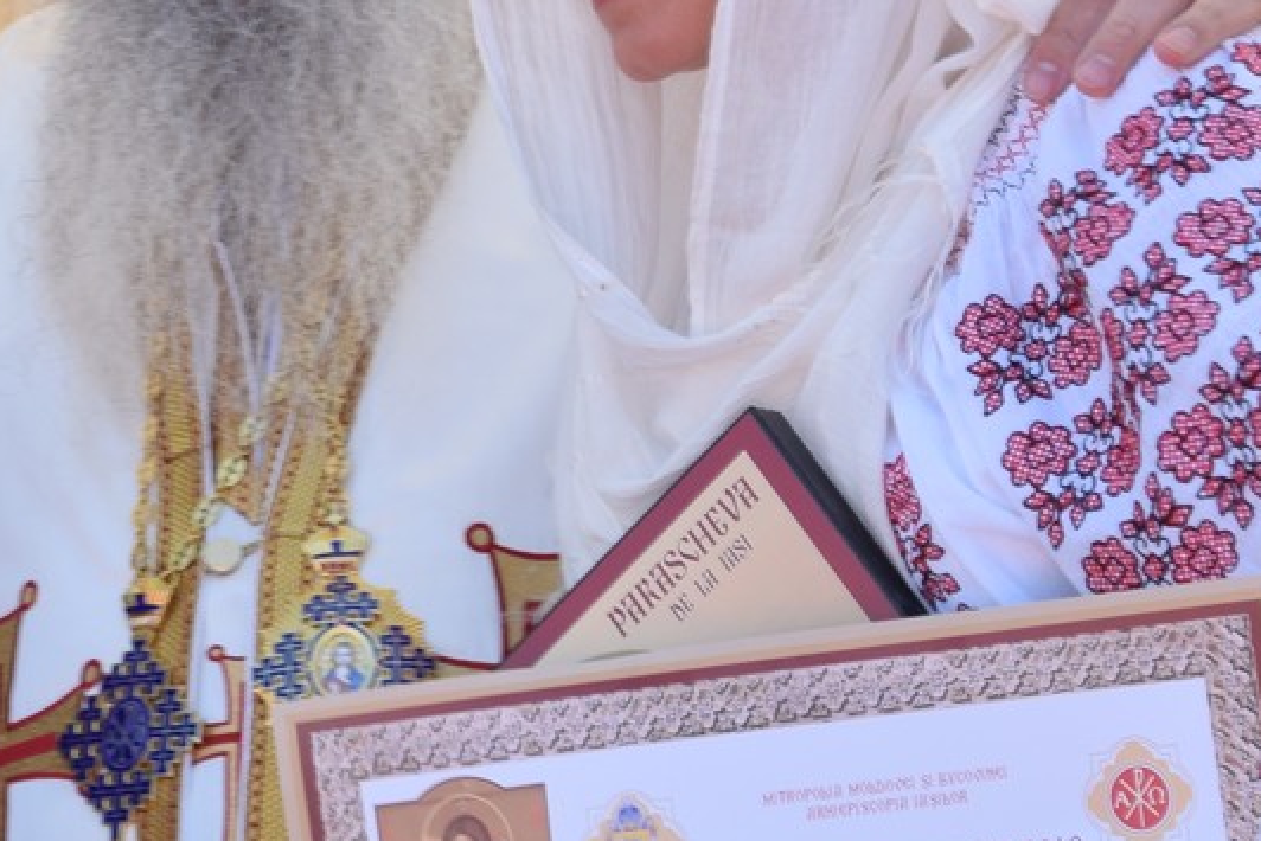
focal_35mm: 356
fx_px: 12473
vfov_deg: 3.9
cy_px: 483
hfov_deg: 5.8
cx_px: -294
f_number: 8
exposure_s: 1/80
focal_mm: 66
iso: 100
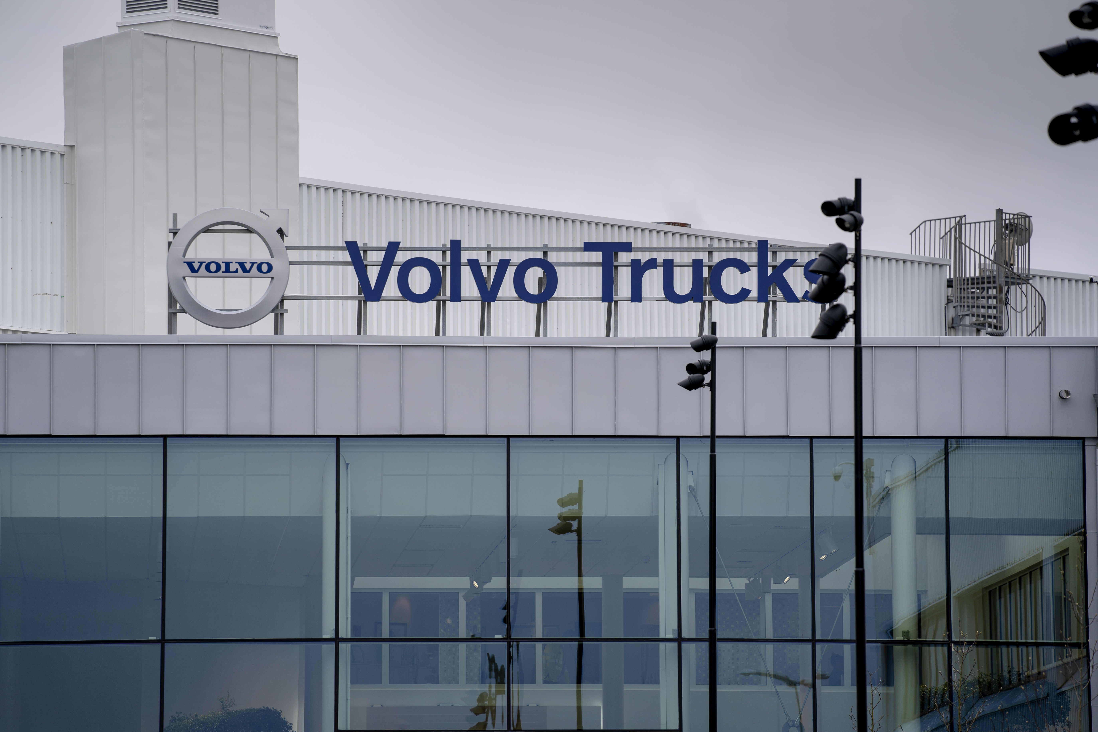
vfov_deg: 6.3
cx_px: 509
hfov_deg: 9.4
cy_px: 384
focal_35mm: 218
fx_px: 6648
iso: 100
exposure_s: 1/400
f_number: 2.8
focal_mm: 200
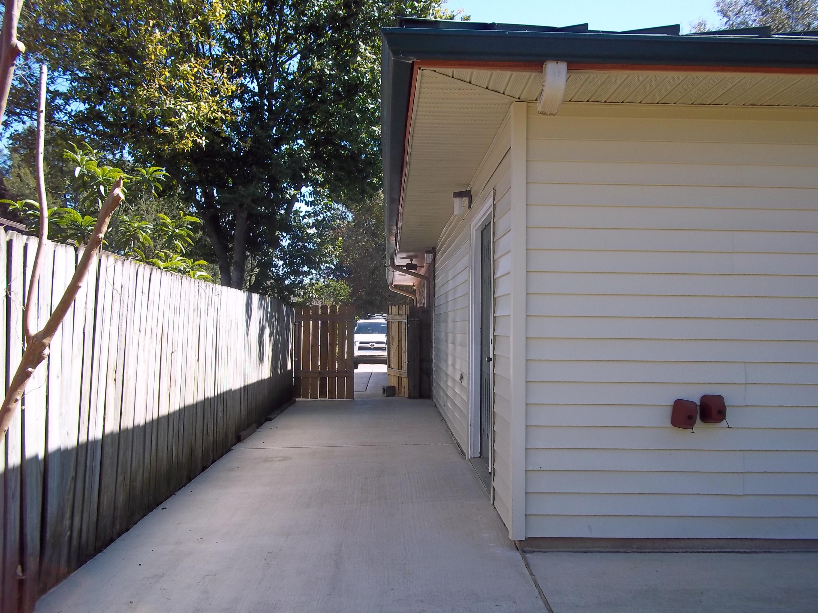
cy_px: 306
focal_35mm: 36
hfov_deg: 51.4
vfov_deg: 39.7
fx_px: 851
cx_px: 409
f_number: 8
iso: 80
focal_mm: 6.5
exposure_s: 1/80
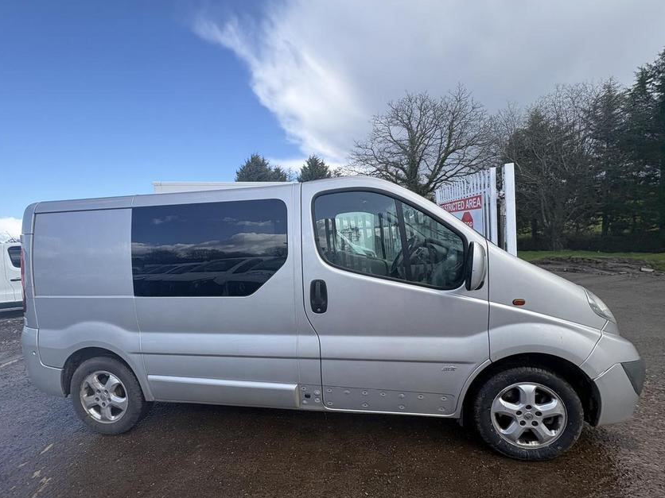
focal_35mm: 15
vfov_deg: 81.7
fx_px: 288
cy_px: 261
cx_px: 315
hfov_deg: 98.1
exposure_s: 1/840
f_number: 2.2
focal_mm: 2.22
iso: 40
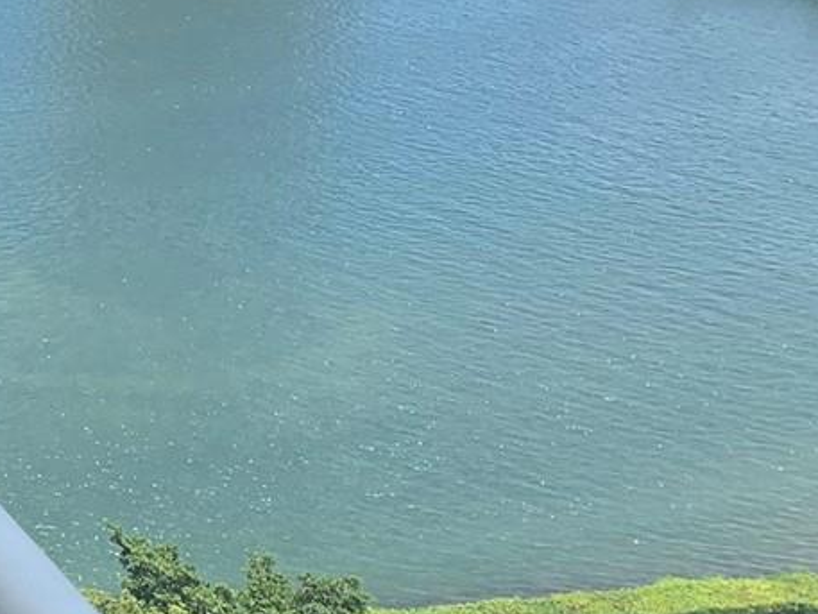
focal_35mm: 91
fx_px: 2151
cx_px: -508
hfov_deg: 18.4
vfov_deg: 15.5
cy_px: -186
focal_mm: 4.25
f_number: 1.8
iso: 25
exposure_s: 1/1748
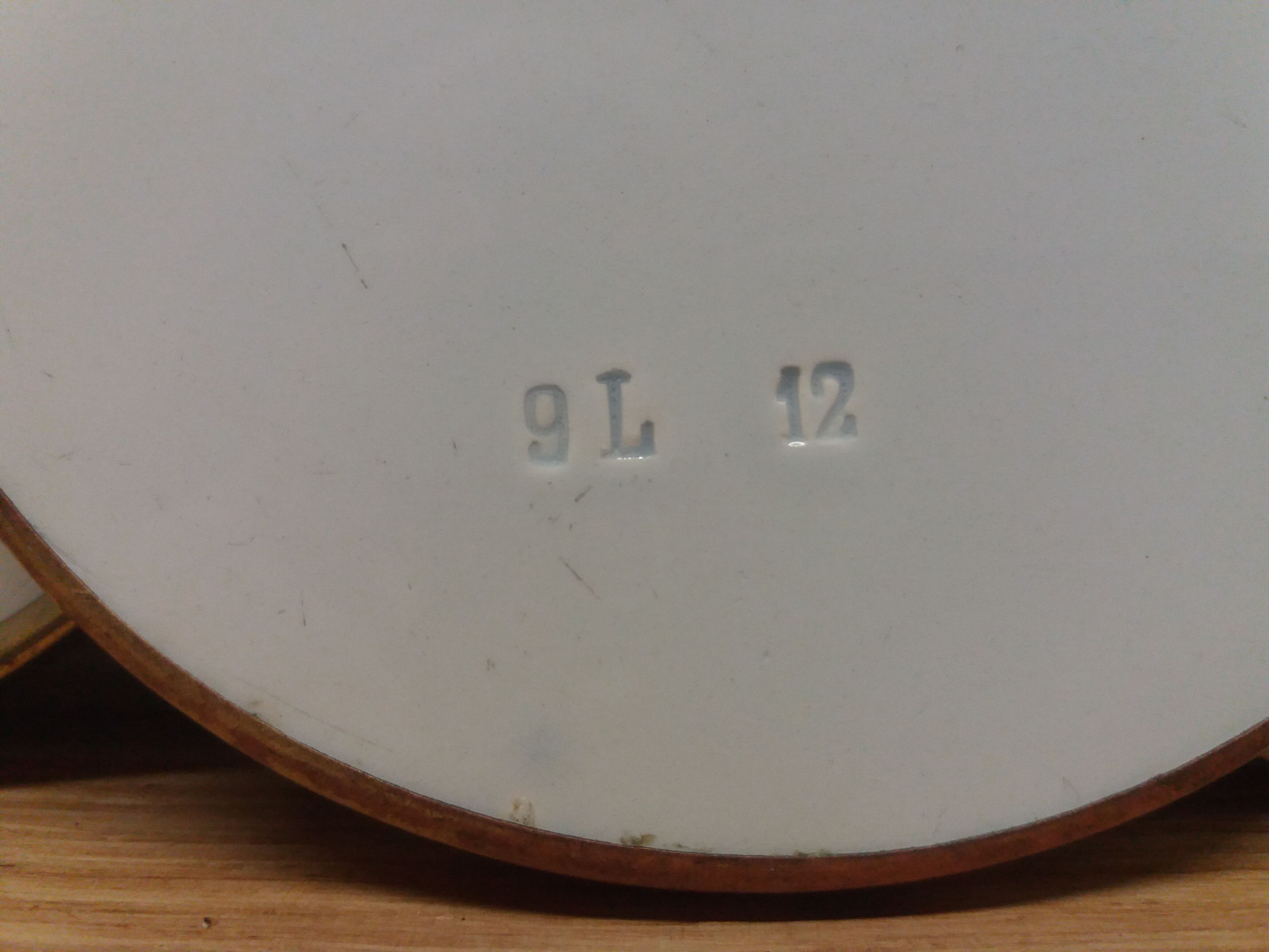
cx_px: 634
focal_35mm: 28
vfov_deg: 49.7
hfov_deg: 63.4
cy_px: 476
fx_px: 1026
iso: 200
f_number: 1.9
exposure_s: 1/241
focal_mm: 3.7
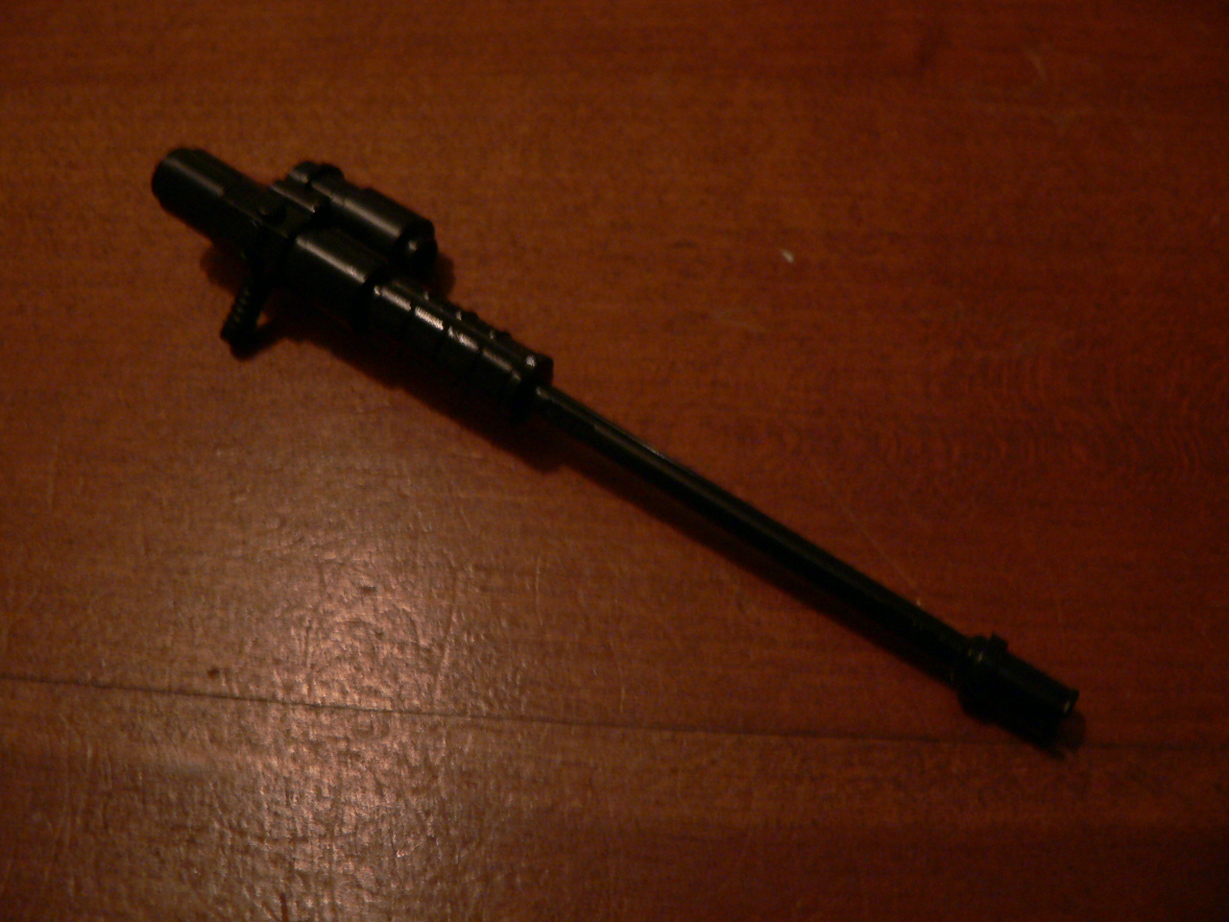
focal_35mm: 36
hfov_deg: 51.4
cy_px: 461
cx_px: 614
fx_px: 1278
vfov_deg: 39.7
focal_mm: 6
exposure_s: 1/10
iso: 200
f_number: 2.8
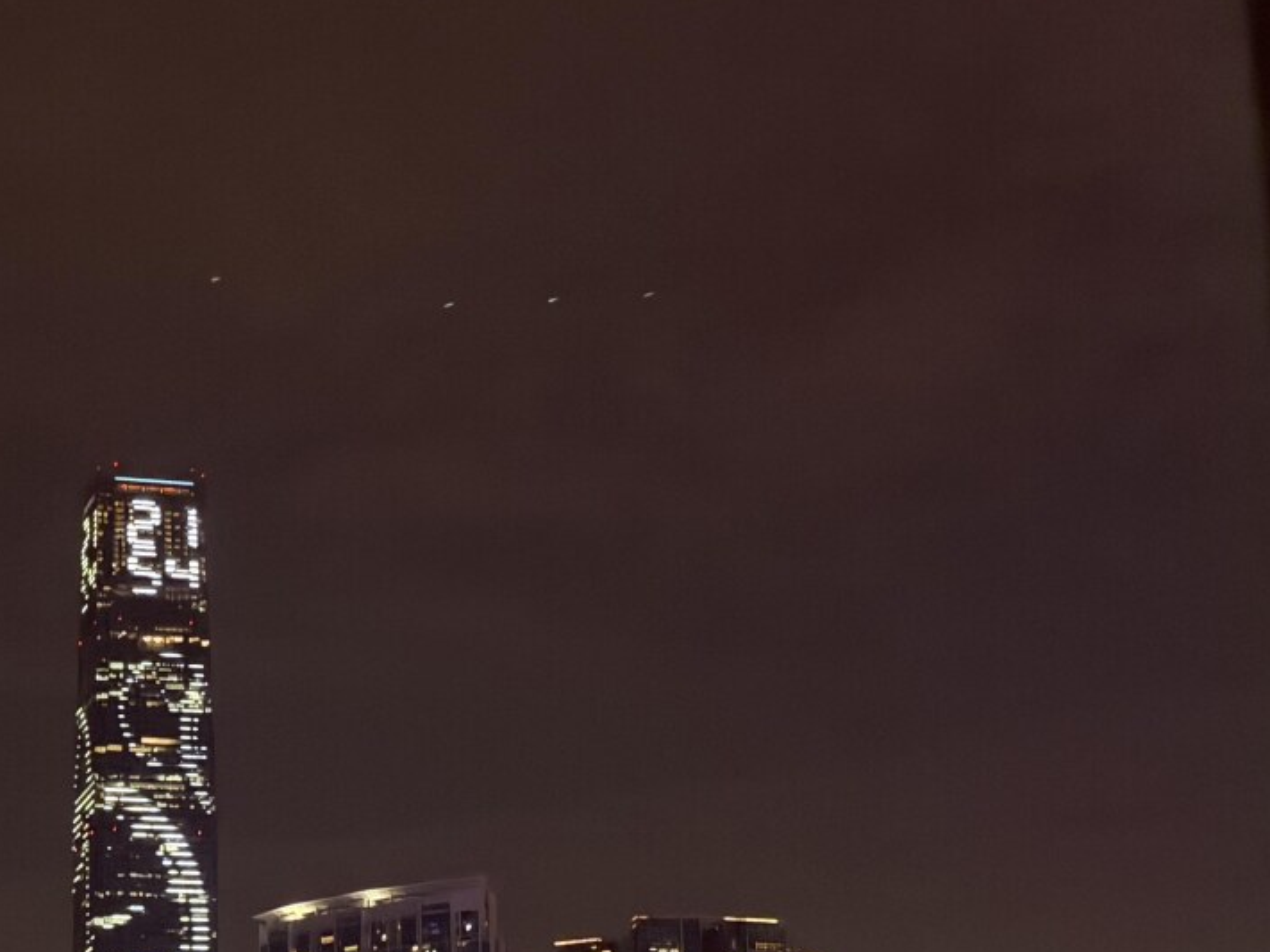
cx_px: 289
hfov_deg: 23.8
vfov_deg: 18.0
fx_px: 2971
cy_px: 779
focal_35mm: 81
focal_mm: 6.76
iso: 640
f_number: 1.78
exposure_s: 1/20
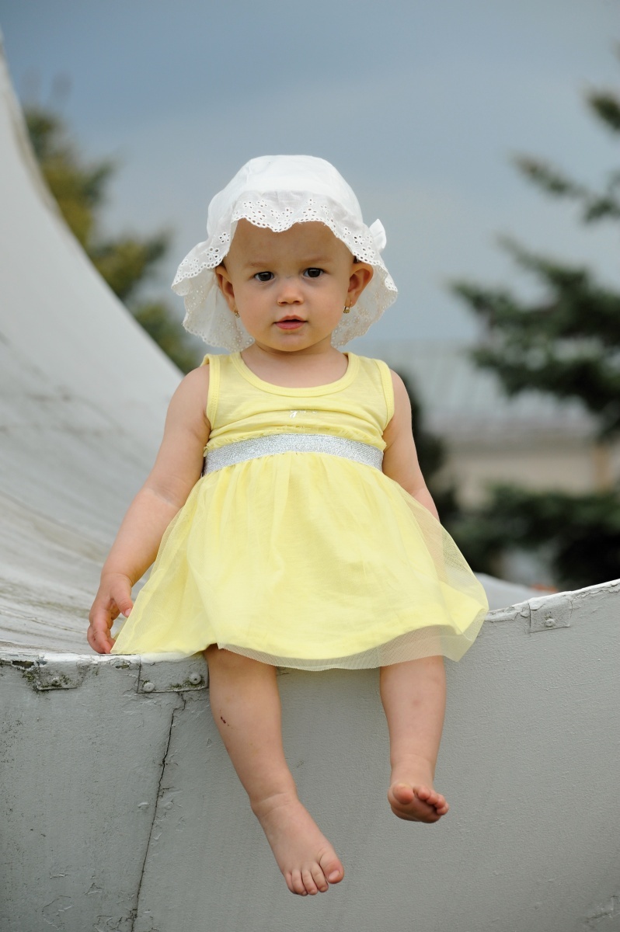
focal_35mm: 185
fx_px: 4787
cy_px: 466
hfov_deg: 7.4
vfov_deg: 11.1
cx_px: 310
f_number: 9
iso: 640
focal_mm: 185
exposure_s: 1/250
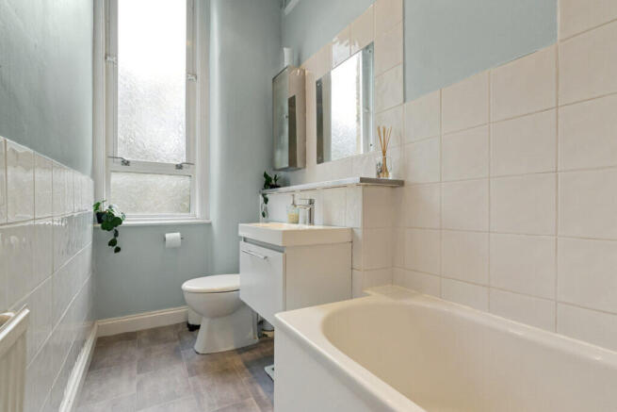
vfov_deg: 72.1
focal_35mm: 16
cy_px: 206
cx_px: 308
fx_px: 283
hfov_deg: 95.0
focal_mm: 11
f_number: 6.3
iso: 2000
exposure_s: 1/80
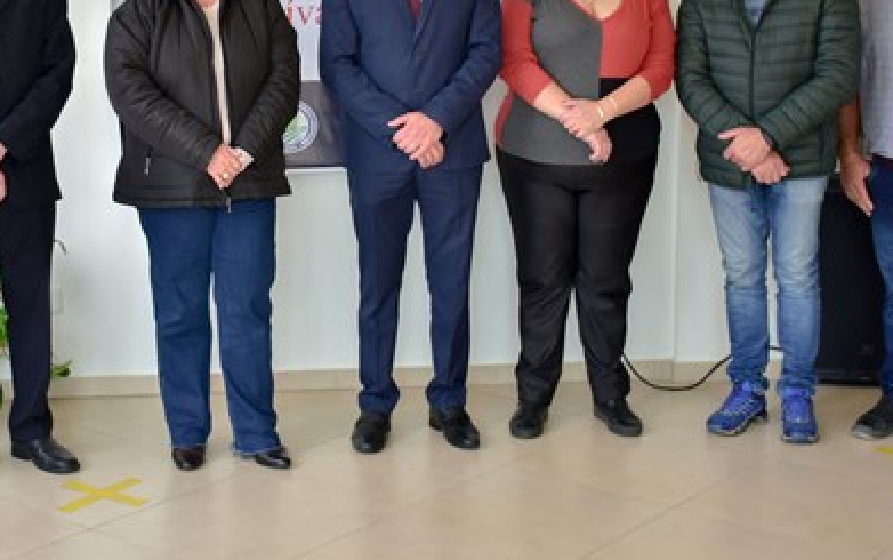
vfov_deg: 19.9
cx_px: 343
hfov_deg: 31.4
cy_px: 154
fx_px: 1583
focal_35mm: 65
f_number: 4
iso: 400
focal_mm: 26
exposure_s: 1/250
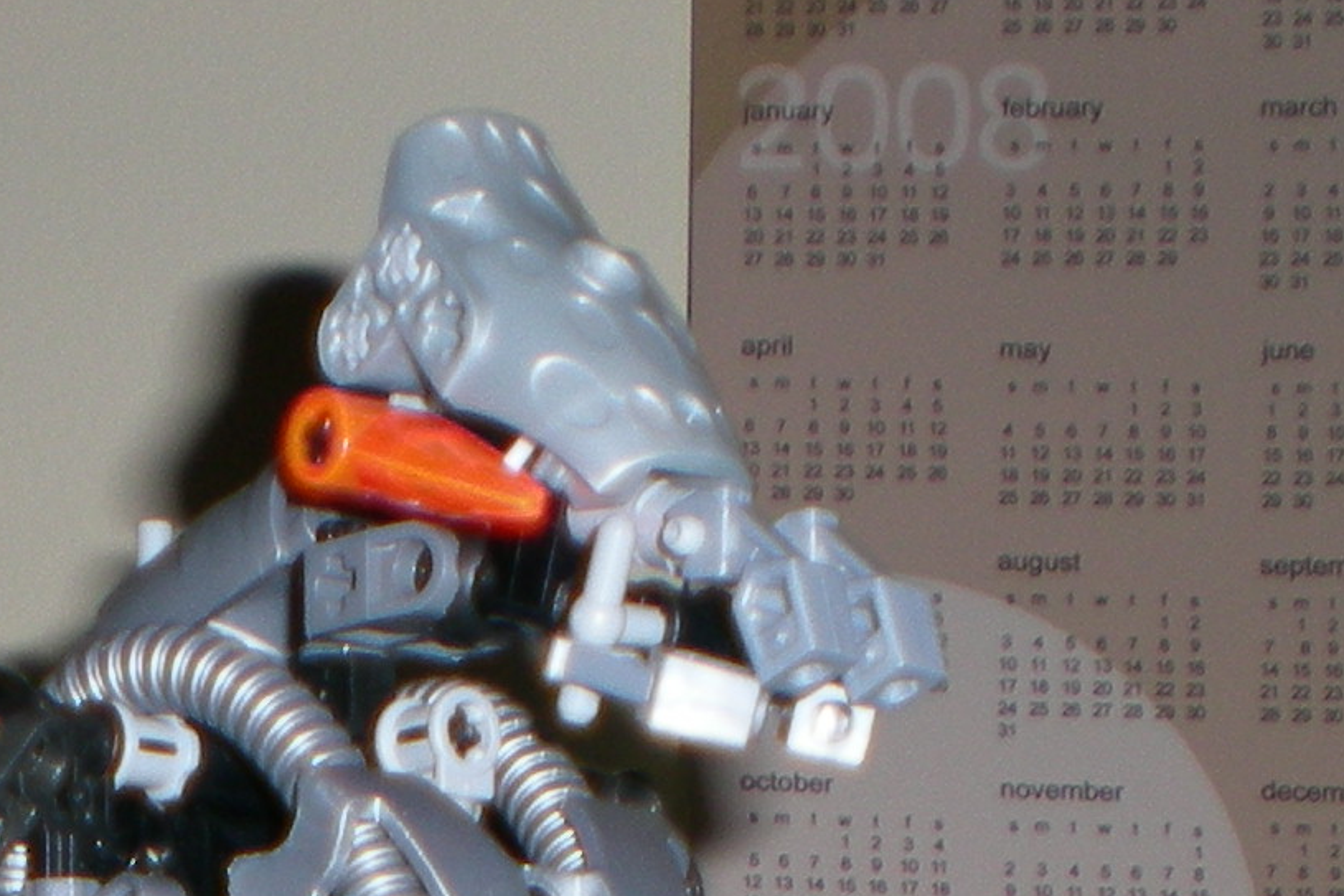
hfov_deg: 13.7
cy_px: 1762
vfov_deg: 8.7
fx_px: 5561
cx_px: 272
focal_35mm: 149
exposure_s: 1/60
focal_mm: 6.3
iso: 50
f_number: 3.1
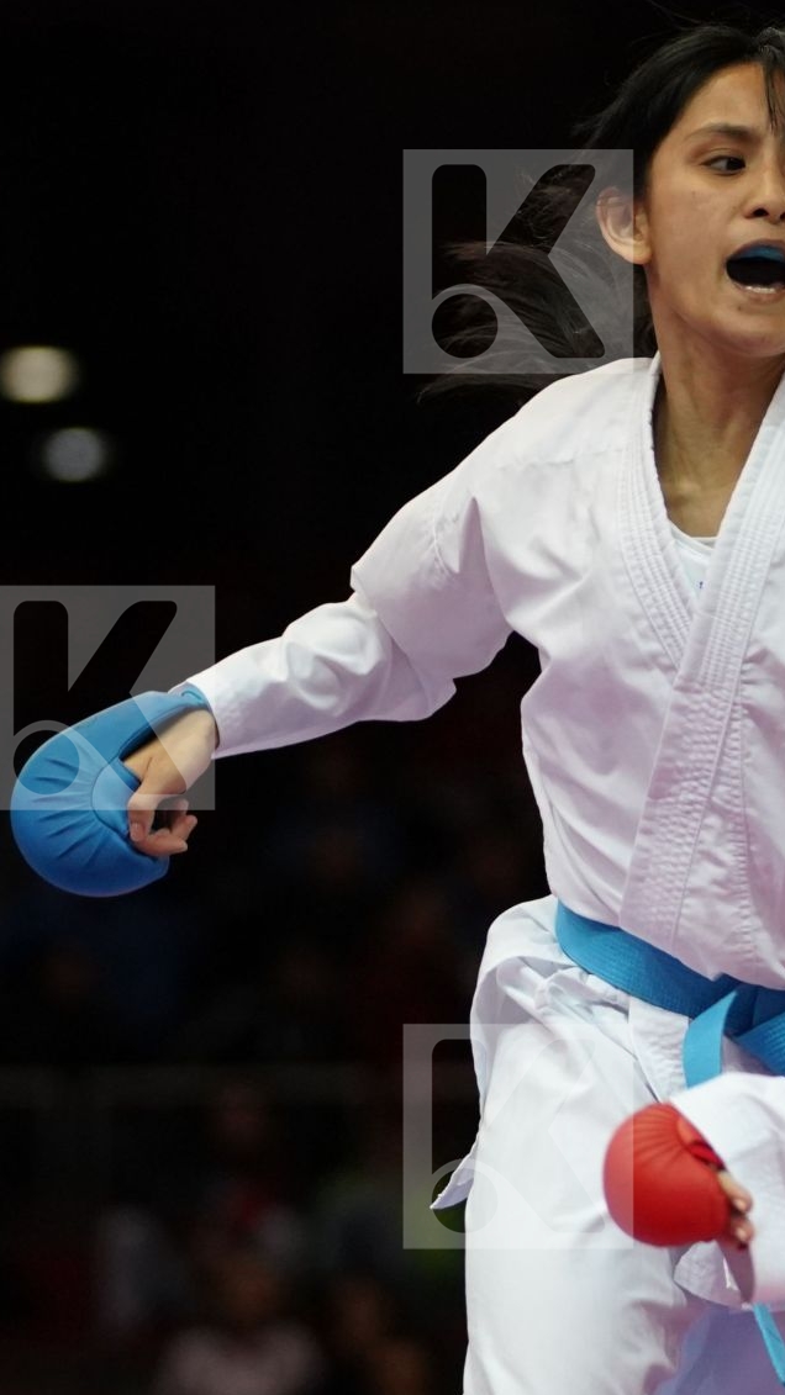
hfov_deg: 4.2
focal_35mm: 290
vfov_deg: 7.4
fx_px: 10734
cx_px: 518
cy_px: 698
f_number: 2.8
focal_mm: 116
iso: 3200
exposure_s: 1/1000
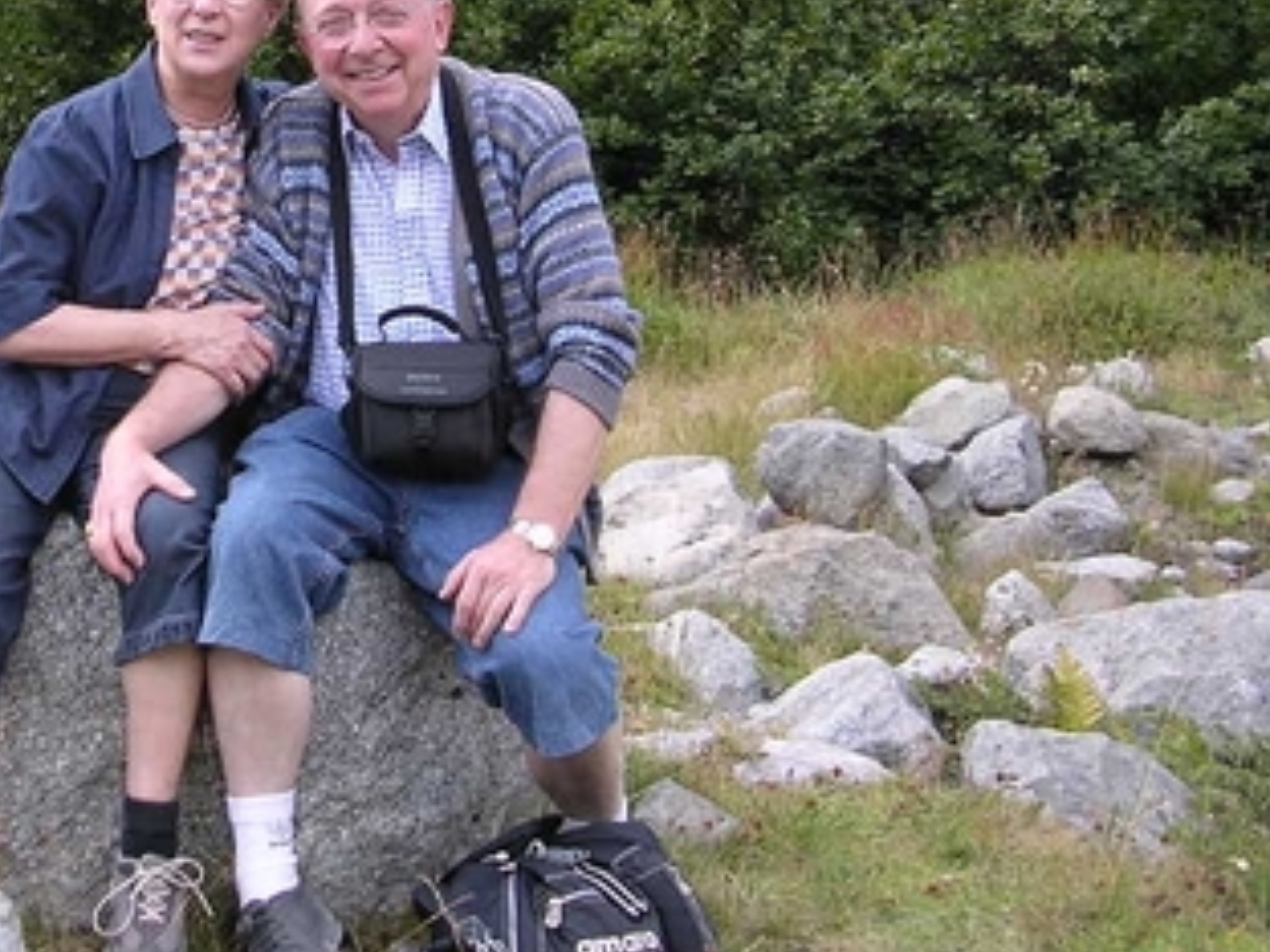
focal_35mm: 73
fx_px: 2678
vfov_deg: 19.9
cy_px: 146
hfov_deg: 26.2
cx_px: 248
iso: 100
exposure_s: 1/247
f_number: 2.8
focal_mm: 5.8
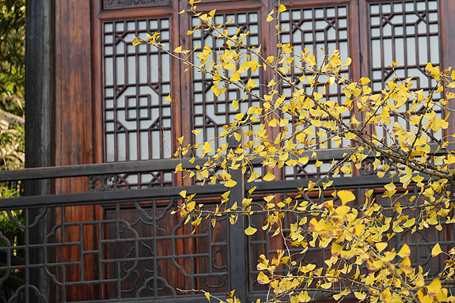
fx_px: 2792
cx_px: 309
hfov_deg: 9.3
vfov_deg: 6.2
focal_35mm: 221
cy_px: 95
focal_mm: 158.7
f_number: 6.3
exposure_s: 1/160
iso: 320
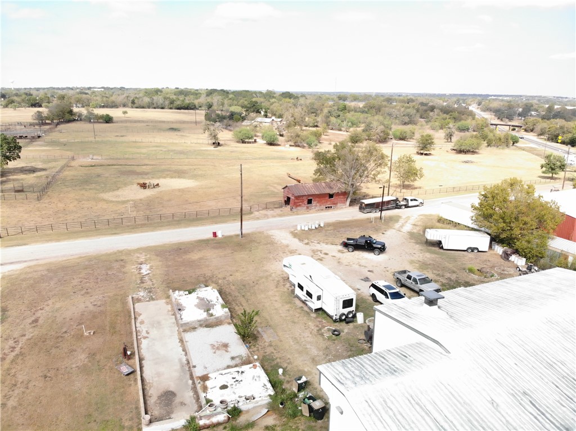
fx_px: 399
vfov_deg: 56.8
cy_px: 216
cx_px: 288
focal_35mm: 24
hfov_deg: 71.6
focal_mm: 4.5
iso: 400
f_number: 2.8
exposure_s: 1/320
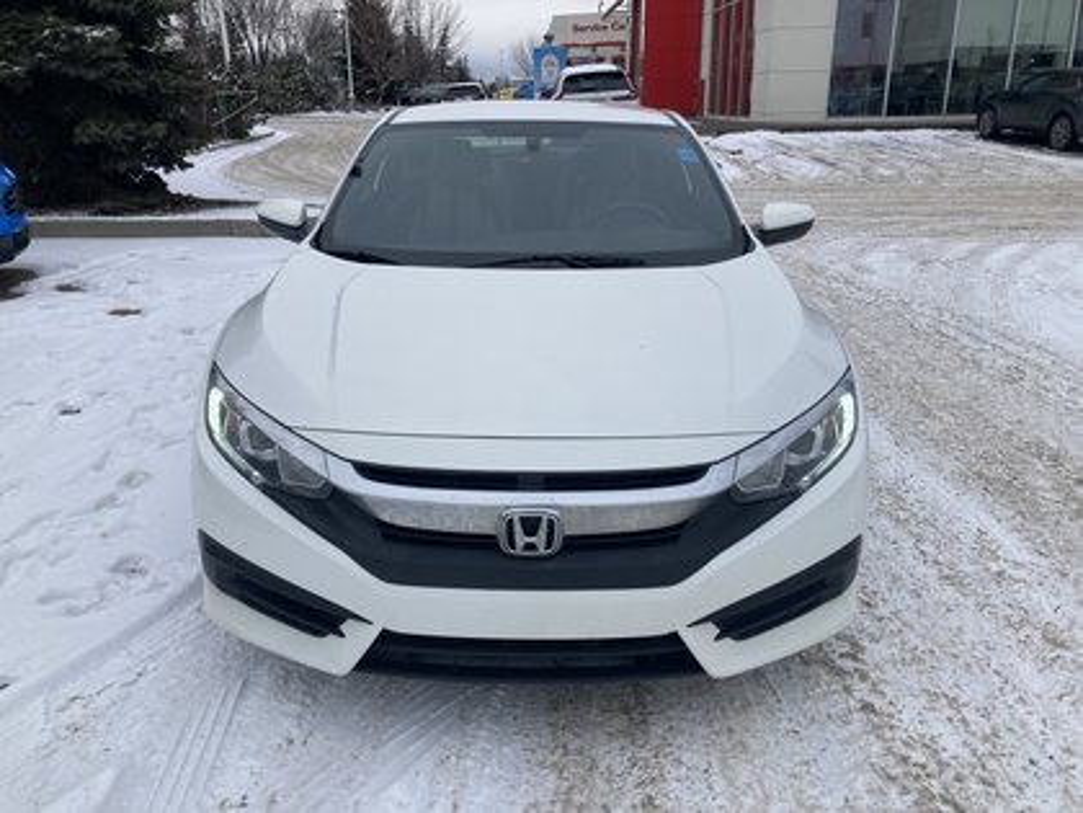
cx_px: 542
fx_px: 876
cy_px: 406
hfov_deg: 63.4
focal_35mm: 28
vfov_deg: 49.7
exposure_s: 1/883
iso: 20
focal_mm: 3.99
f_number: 1.8
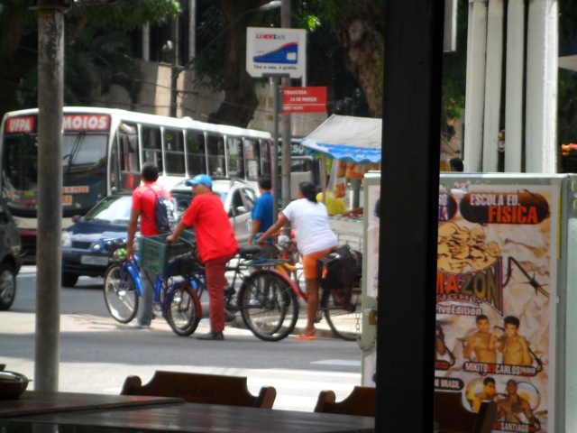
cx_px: 288
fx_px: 2250
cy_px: 216
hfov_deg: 14.6
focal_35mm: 135
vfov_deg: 11.0
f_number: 5.9
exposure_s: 1/90
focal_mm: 24.5
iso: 100
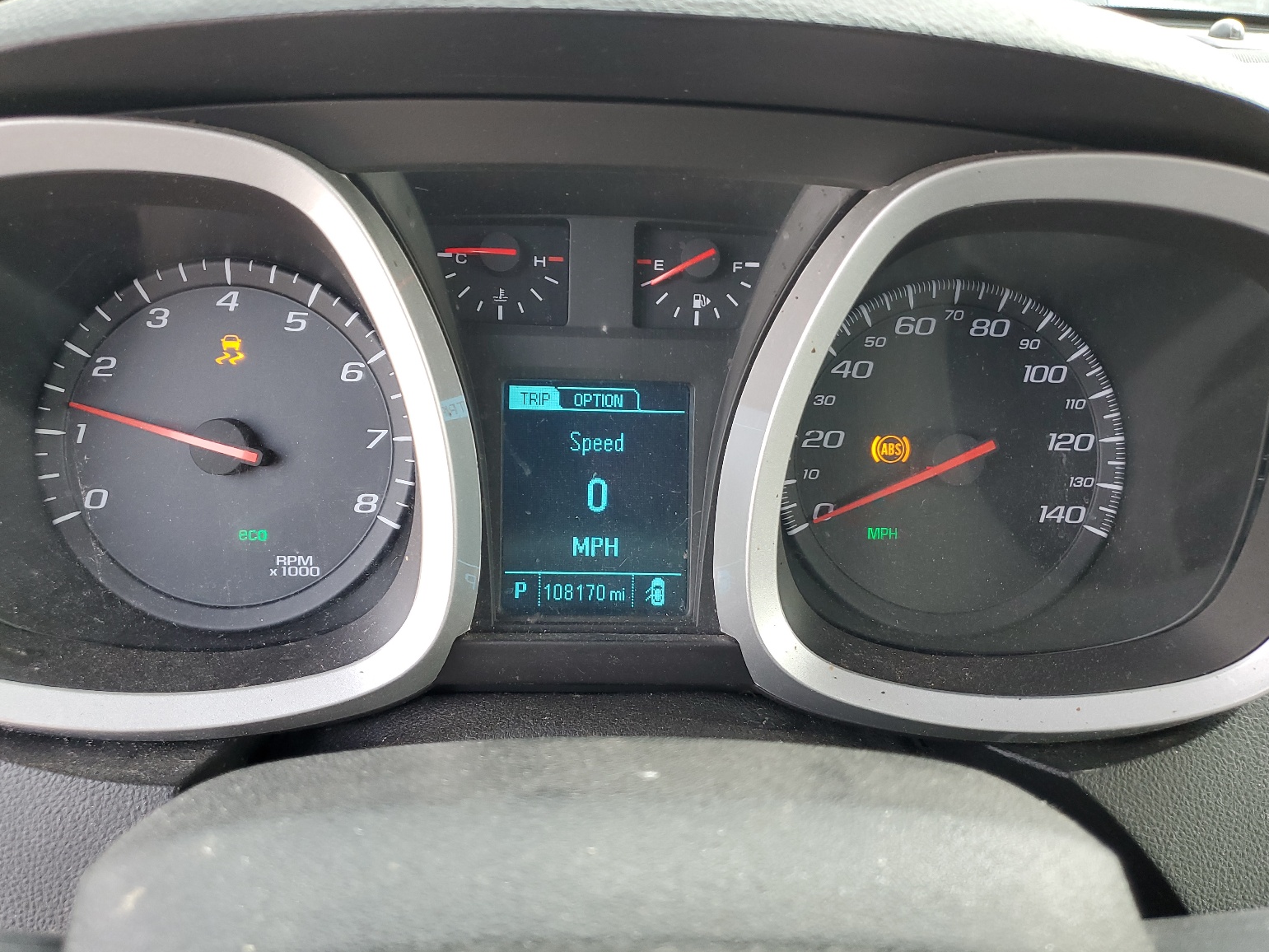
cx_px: 613
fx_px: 990
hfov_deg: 65.3
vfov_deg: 51.4
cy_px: 464
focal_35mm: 27
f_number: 1.5
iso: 66
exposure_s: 1/120
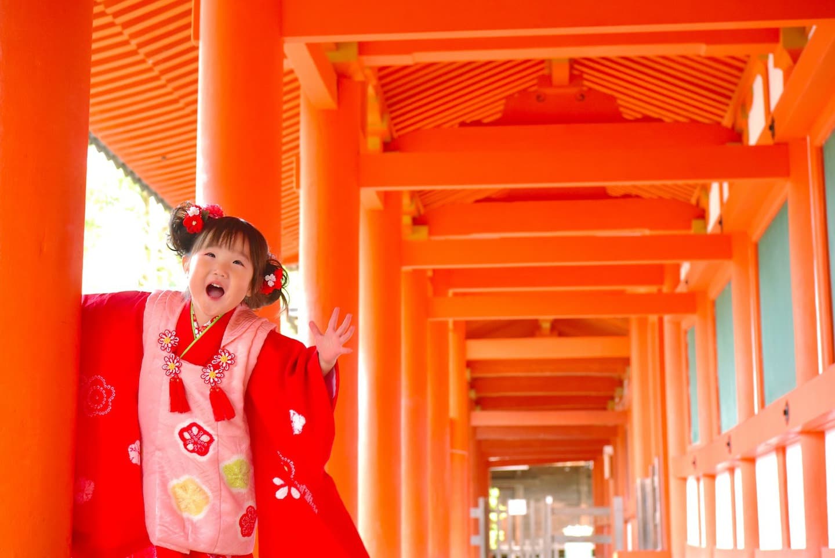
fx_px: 1624
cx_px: 418
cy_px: 279
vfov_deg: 19.5
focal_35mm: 70
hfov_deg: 28.8
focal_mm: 70
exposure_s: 1/200
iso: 4000
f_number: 7.1
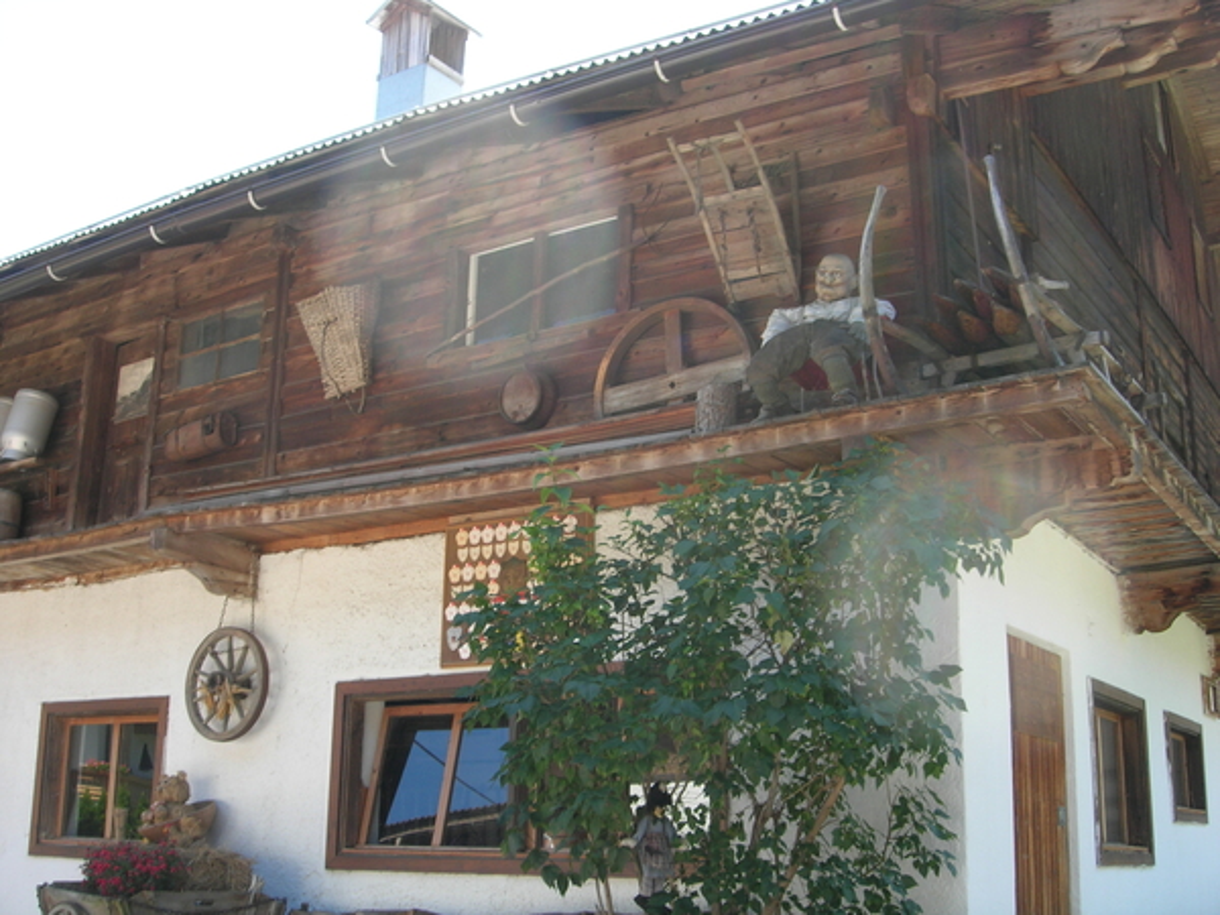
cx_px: 610
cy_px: 458
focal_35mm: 41
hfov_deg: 45.8
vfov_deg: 35.1
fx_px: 1445
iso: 64
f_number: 4.9
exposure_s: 1/81.4
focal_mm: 8.5
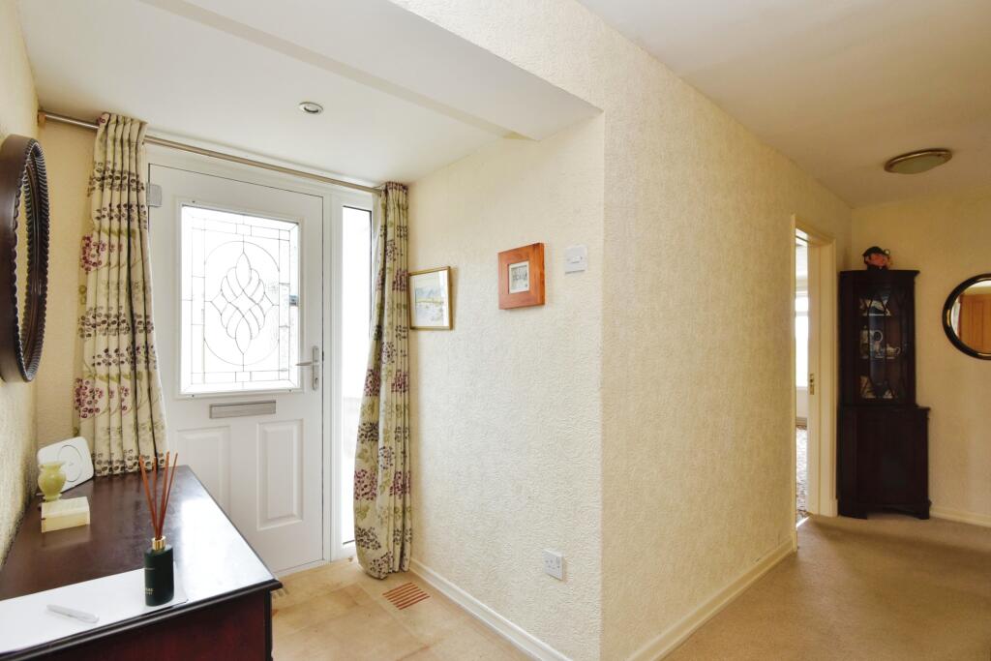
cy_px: 330
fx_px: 440
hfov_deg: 96.7
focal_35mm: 16
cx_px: 496
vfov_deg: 73.8
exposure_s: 1/8
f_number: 6.3
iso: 500
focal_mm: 16
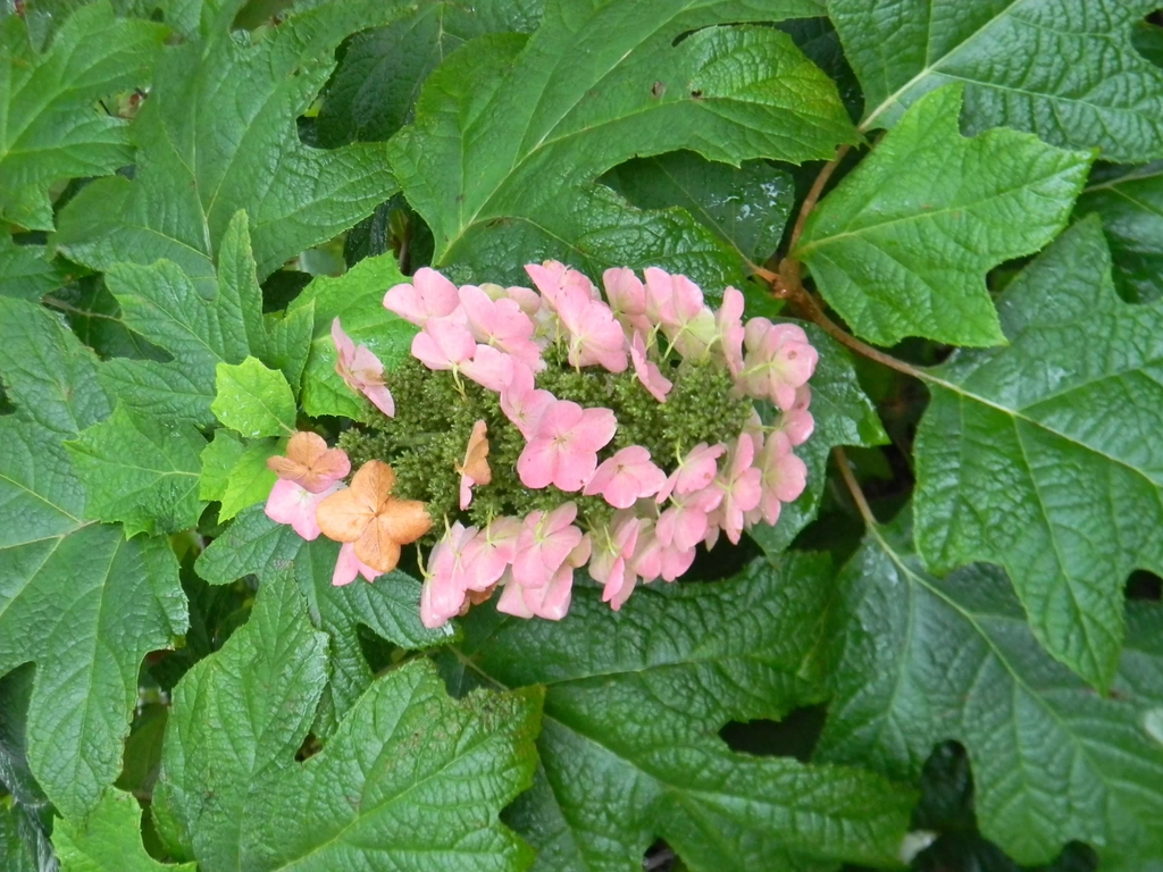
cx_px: 582
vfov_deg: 29.1
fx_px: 1680
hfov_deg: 38.2
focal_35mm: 50
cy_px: 436
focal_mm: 12.2
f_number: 4.3
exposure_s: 1/4.4
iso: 400
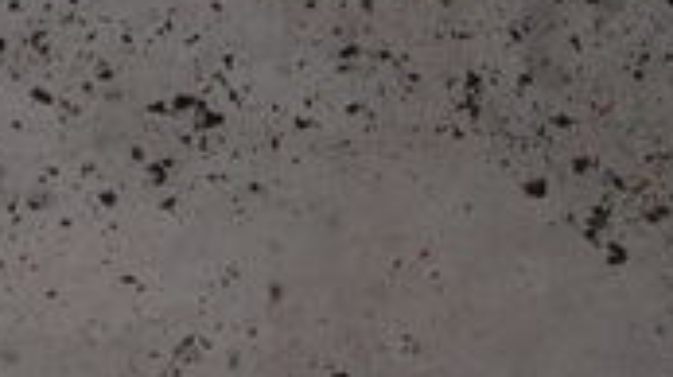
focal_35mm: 153
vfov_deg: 7.5
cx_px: -23
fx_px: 2728
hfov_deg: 13.8
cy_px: -428
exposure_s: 1/60.1
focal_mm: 6.3
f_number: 3.2
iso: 51
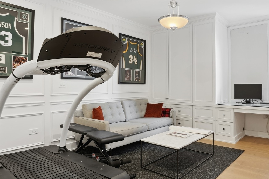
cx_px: 156
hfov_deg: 71.0
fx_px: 187
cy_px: 87
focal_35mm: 25
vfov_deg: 51.3
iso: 320
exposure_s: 1/5
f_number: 8
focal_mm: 16
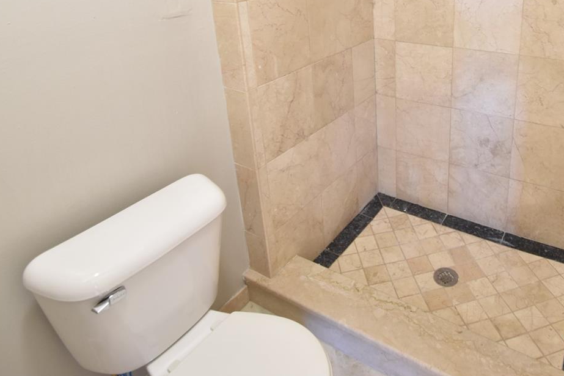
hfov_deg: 66.8
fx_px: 407
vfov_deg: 46.3
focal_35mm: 26
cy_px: 64
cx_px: 393
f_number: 3.5
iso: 800
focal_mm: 10
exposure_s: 1/20
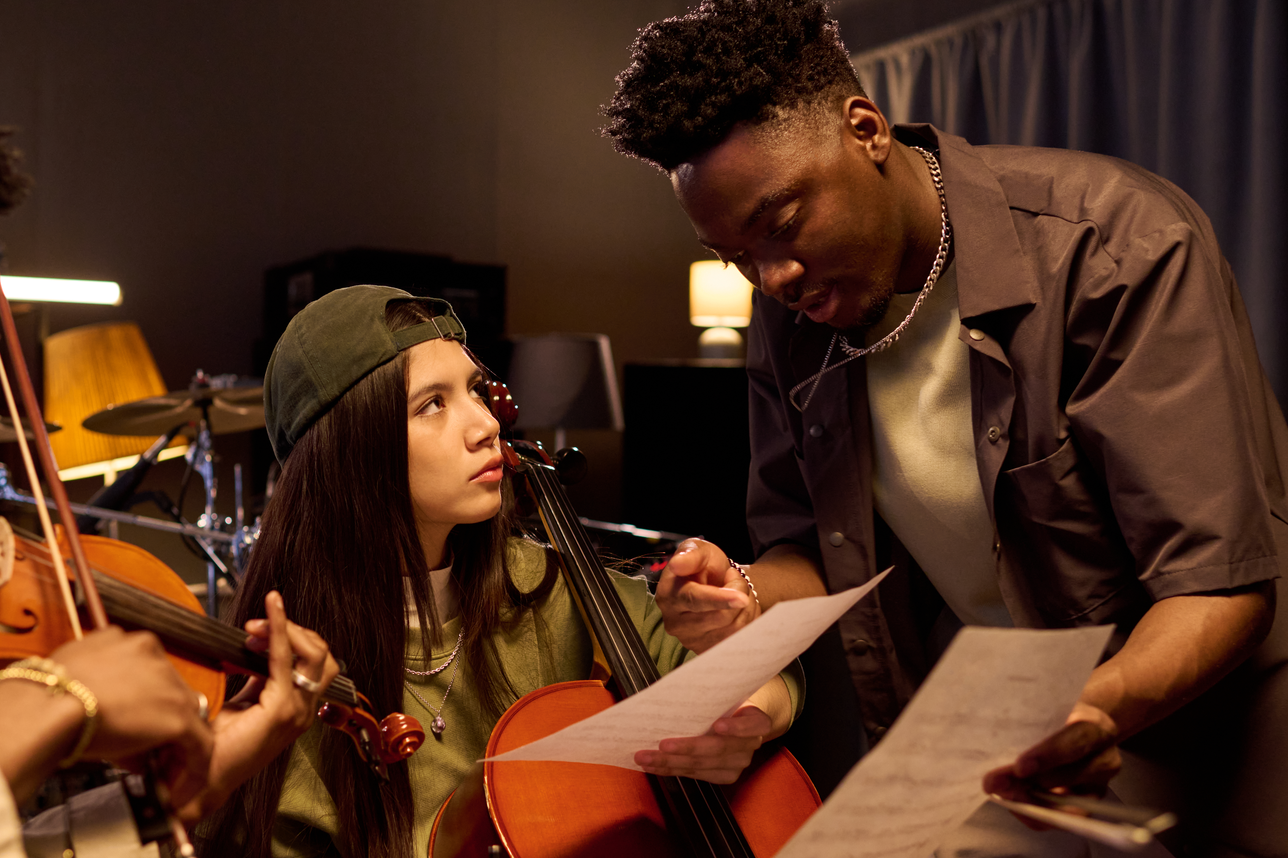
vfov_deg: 25.9
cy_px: 519
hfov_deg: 38.0
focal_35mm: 52
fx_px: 1860
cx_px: 495
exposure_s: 1/160
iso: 1000
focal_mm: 35
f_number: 2.8
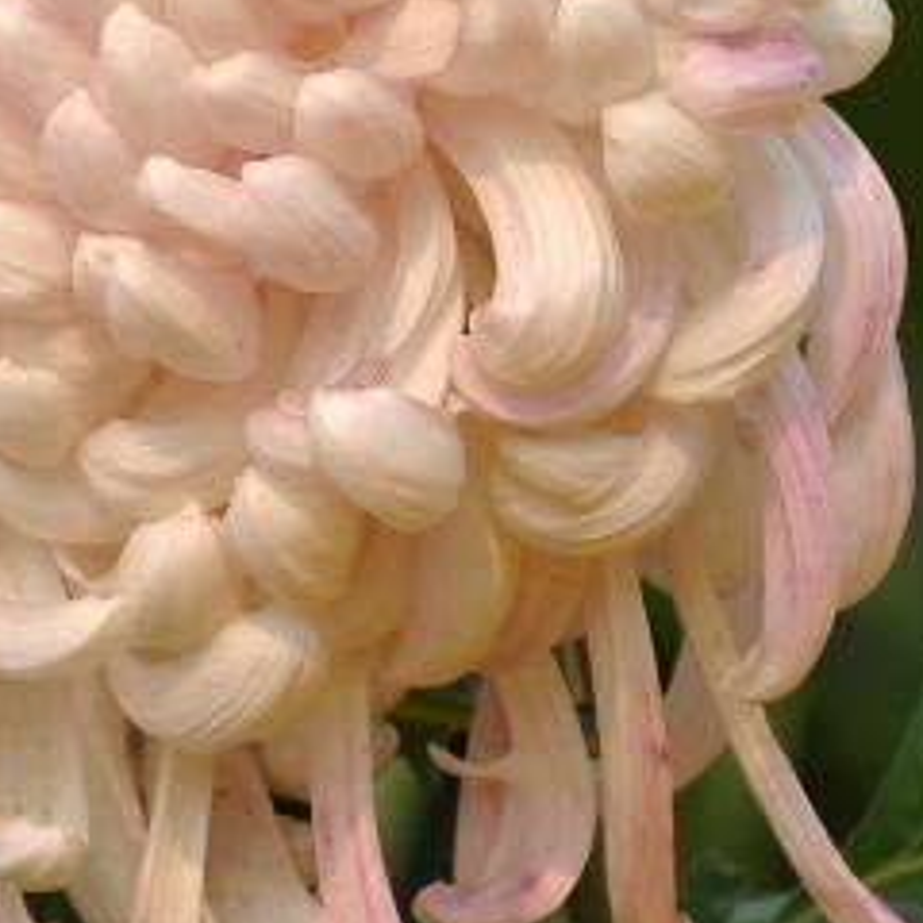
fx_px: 17220
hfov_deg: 3.1
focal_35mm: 571
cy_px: 154
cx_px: 150
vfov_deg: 3.1
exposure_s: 1/400
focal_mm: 105
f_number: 5.6
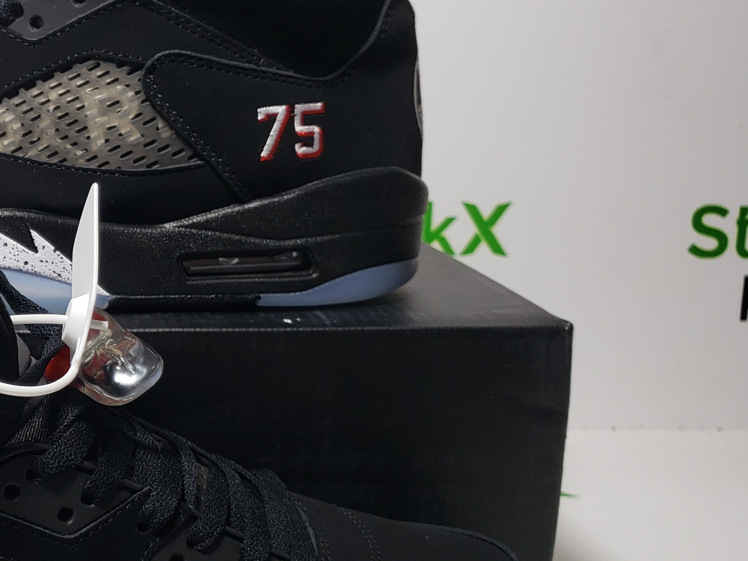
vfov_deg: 26.5
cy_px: 332
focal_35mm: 55
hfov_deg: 32.4
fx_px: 1189
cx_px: 16
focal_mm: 4.3
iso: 50
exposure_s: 1/336
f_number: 1.5
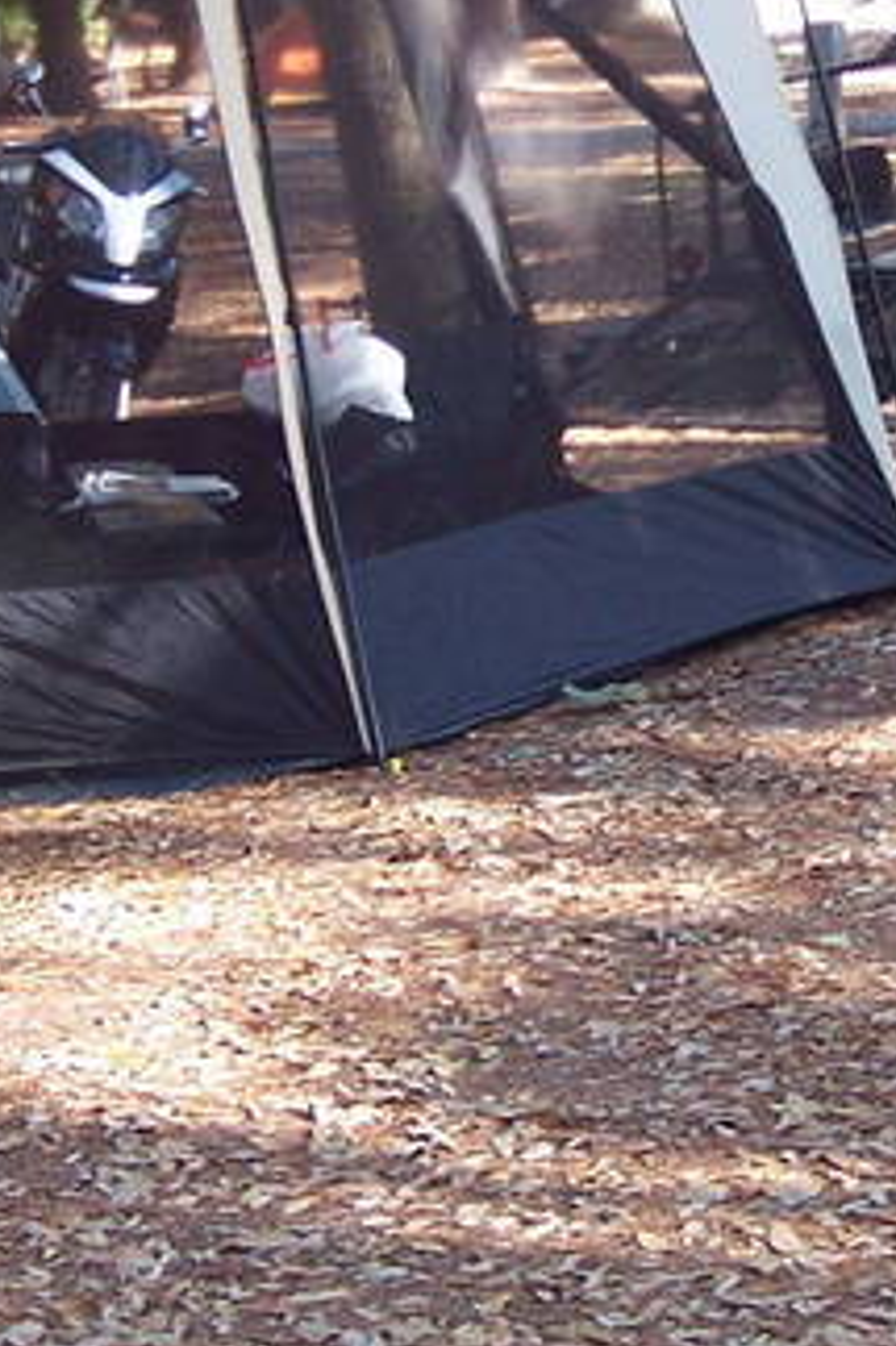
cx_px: 596
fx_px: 4783
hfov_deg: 10.7
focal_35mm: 128
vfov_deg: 16.0
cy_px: 358
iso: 140
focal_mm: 8.2
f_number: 3.4
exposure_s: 1/90
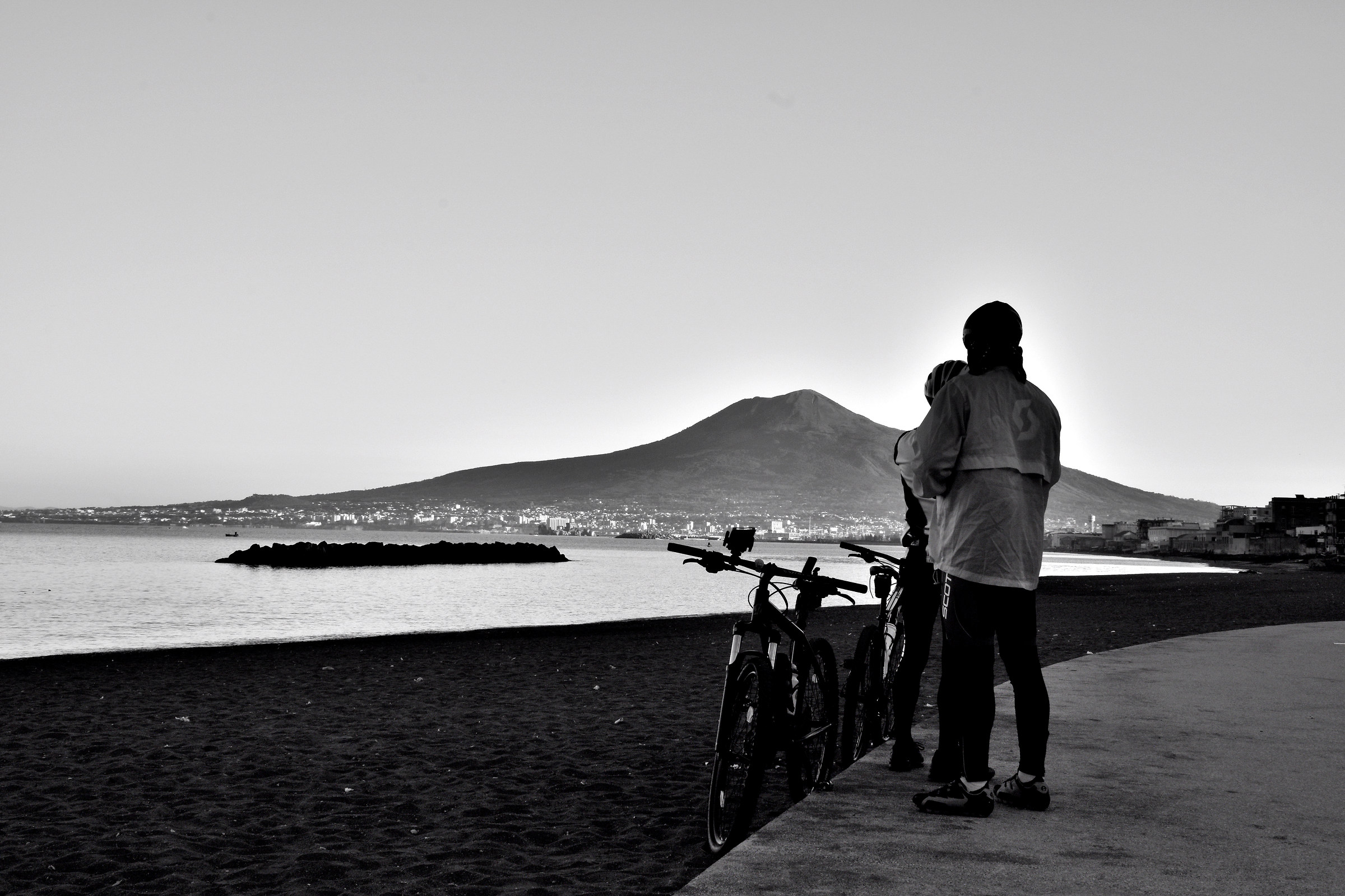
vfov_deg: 29.9
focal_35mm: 45
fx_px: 1681
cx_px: 672
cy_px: 448
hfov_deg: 43.6
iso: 160
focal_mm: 30
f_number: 20
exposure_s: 1/25
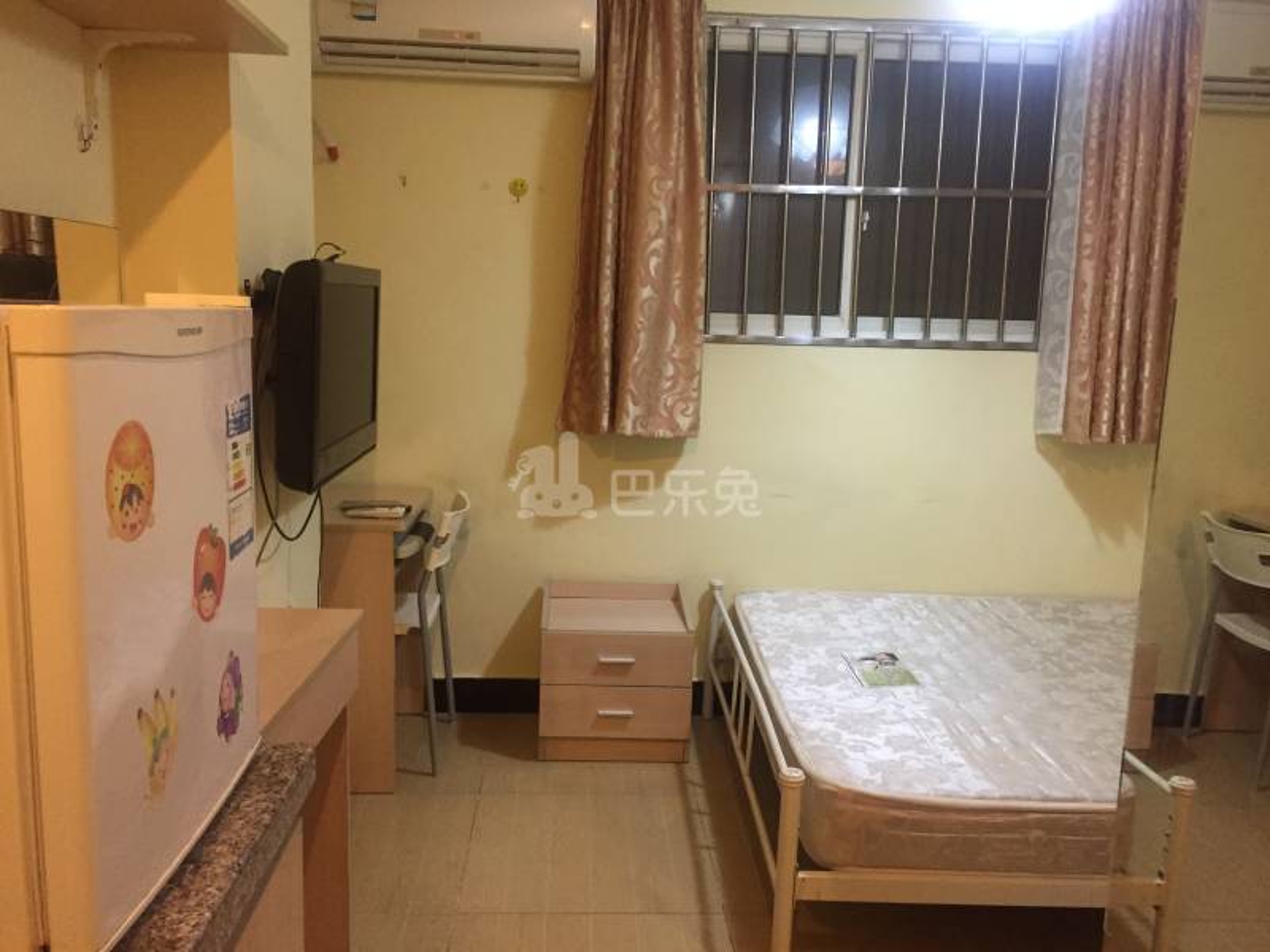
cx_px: 635
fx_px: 1064
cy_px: 476
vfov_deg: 48.2
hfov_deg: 61.7
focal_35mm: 29
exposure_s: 1/33
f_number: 2.2
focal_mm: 4.15
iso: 320
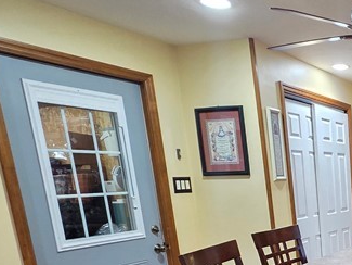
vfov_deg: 32.2
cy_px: 269
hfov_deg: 33.6
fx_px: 417
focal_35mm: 41
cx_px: 455
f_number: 2.2
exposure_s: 1/60
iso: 400
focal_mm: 2.2
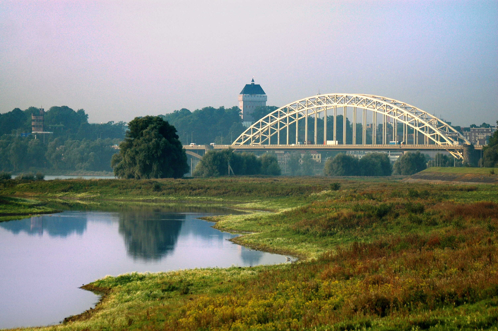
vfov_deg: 8.3
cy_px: 166
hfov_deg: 12.5
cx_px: 249
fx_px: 2280
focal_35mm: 165
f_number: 4.2
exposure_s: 1/250
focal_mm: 110
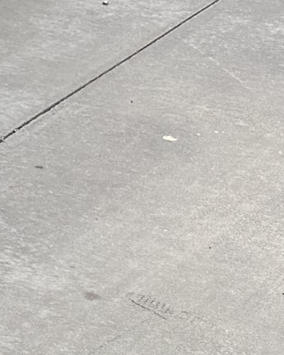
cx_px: -917
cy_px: -269
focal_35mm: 177
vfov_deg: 10.3
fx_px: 1859
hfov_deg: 6.6
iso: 100
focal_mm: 6.76
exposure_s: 1/607
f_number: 1.78
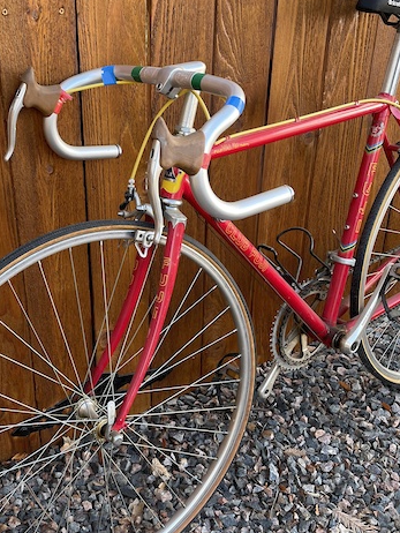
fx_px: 693
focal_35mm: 45
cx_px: 95
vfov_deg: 42.0
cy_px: 255
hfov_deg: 31.6
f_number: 1.6
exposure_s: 1/121
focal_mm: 4.2
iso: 40
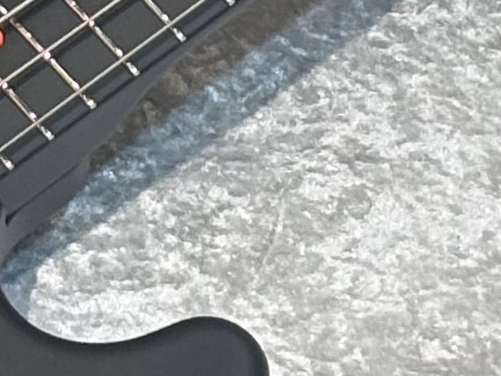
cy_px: -40
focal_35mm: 366
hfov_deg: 5.4
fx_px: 5298
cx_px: 275
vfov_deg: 4.1
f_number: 1.6
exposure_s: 1/60
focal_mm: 5.96
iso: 100
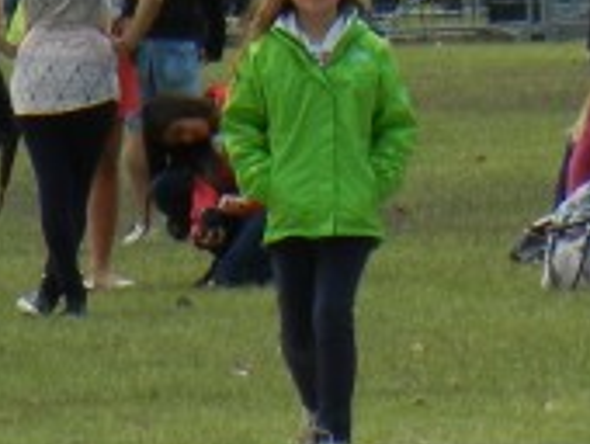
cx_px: 1374
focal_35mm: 1046
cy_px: -735
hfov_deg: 1.9
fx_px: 17853
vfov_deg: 1.4
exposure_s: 1/490
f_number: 4.6
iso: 160
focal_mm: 31.4
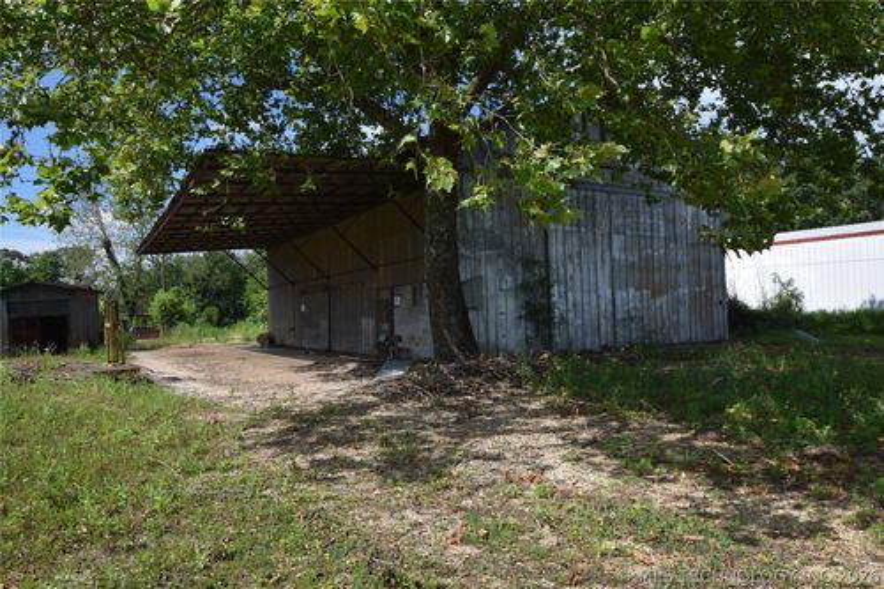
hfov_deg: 73.8
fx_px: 589
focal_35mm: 24
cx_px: 442
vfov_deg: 53.1
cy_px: 294
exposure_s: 1/320
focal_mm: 16
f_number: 9
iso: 200
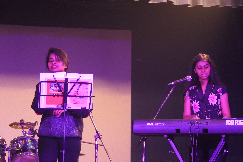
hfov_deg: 15.8
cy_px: 81
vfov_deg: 10.5
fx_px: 877
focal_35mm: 130
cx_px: 122
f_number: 4.2
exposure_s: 1/80
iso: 1600
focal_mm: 47.4
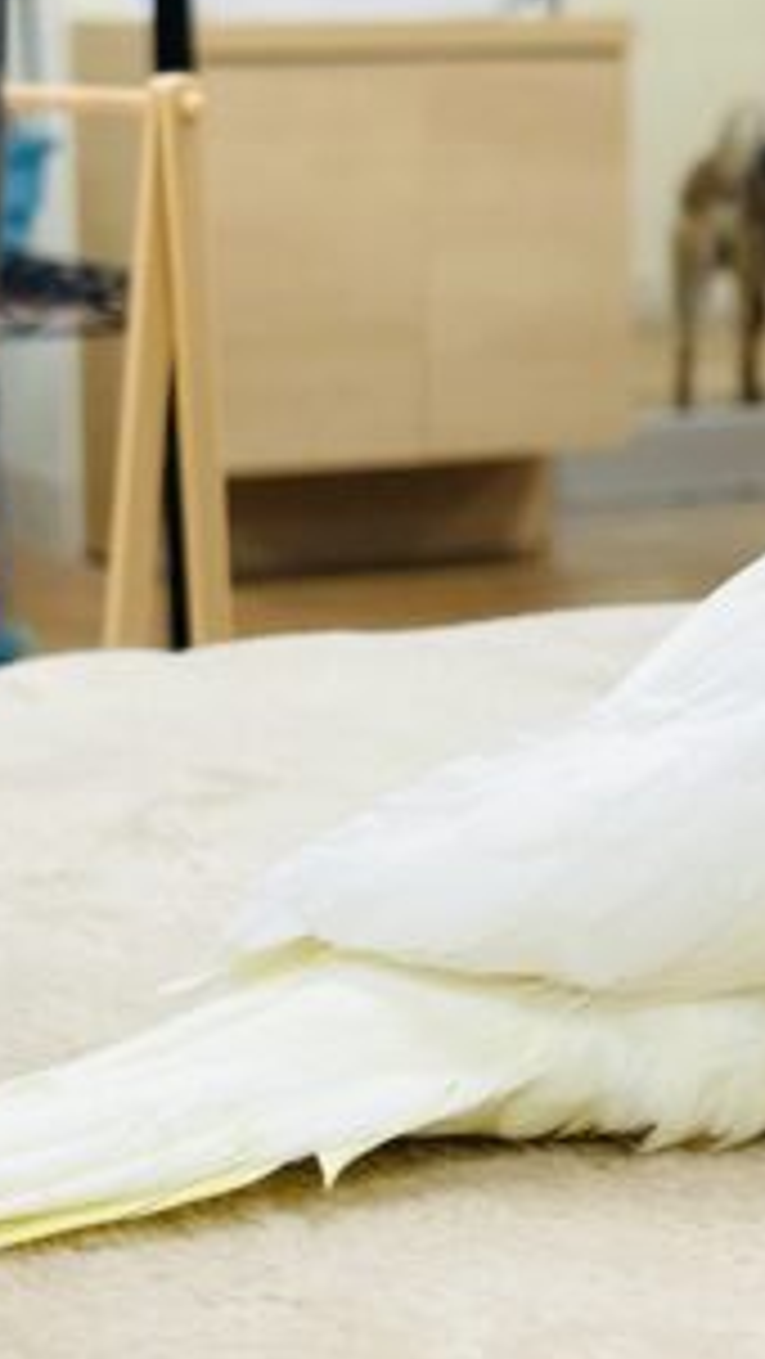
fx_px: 4325
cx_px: 590
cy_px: 648
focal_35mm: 120
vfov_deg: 17.9
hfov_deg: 10.1
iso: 64
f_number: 2
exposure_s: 1/99
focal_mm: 6
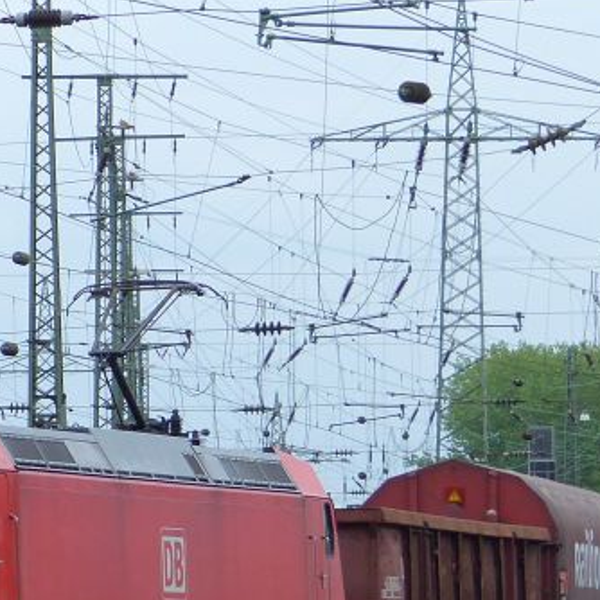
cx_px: 180
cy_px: 449
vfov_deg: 4.4
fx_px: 7726
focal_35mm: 394
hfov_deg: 4.4
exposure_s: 1/640
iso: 100
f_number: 2.8
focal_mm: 22.2
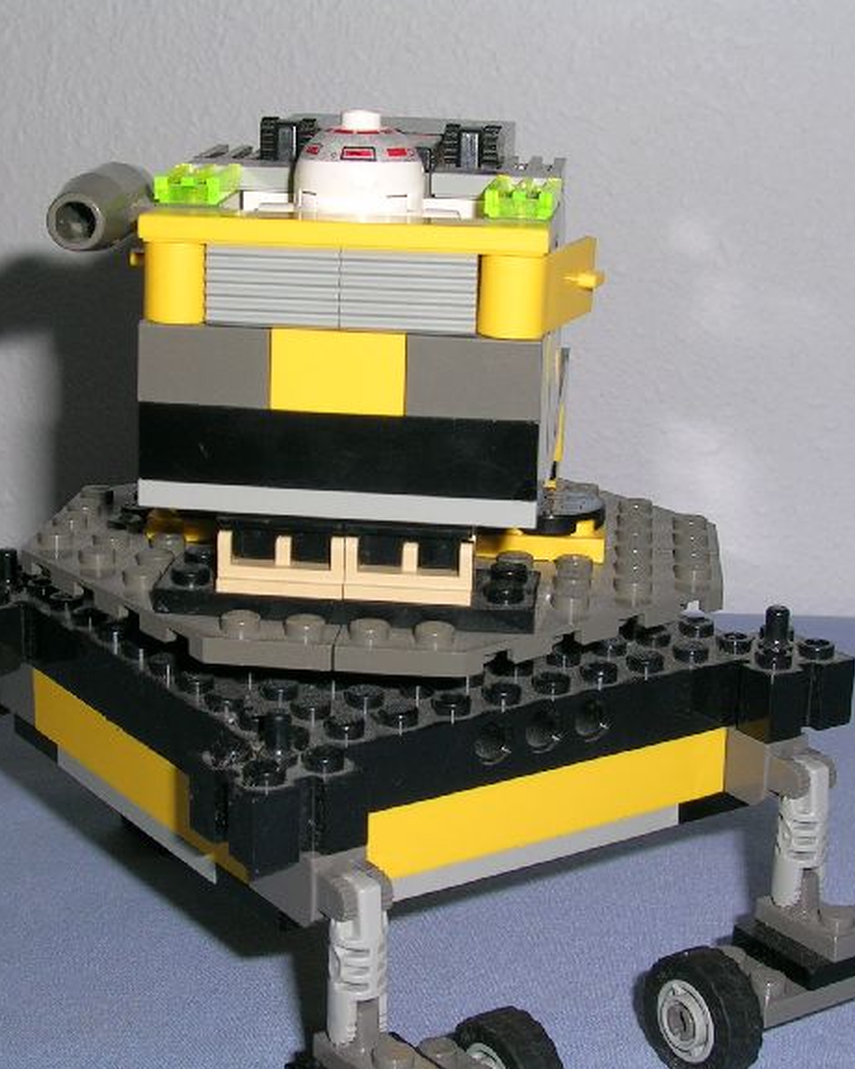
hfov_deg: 21.8
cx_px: 357
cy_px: 528
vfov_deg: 27.1
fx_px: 2214
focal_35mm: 70
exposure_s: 1/60.1
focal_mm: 8
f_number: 5.5
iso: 50
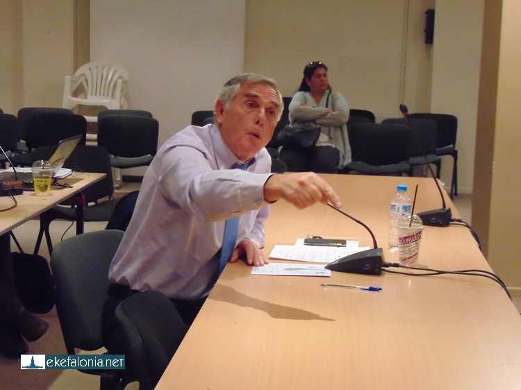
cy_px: 195
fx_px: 1068
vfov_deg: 20.7
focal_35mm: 71
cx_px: 260
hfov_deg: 27.4
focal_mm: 12.8
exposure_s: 1/20
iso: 400
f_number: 3.7
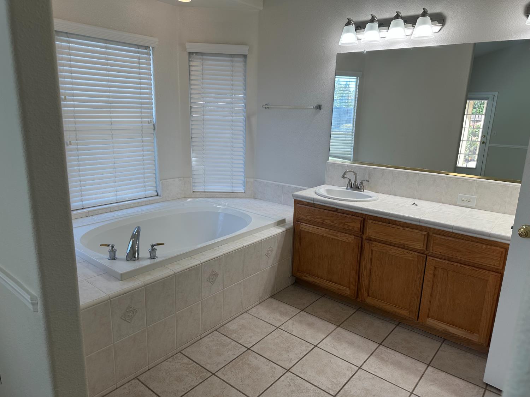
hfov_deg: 71.6
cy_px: 198
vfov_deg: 56.8
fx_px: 367
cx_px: 265
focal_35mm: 24
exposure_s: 1/209
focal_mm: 6.86
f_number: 1.78
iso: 64
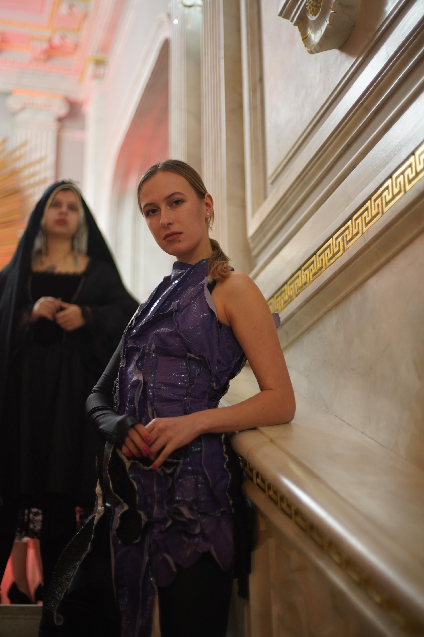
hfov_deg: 24.6
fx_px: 972
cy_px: 302
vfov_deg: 36.2
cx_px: 202
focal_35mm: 55
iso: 1250
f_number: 1.4
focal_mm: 50
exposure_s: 1/160
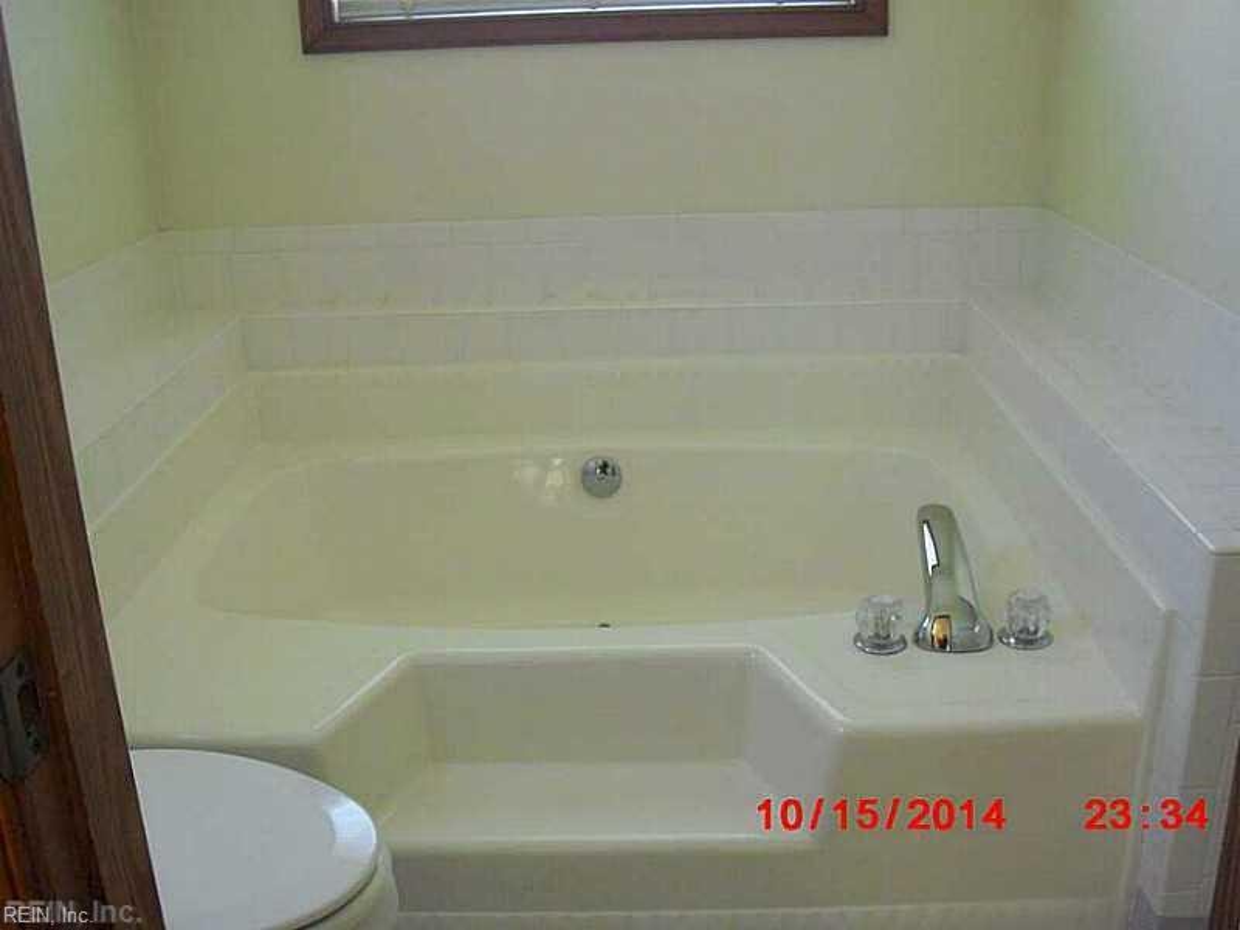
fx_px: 1361
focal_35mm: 38
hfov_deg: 49.0
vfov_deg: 37.7
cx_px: 620
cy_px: 465
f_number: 2.8
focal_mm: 6.2
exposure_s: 1/80
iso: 400
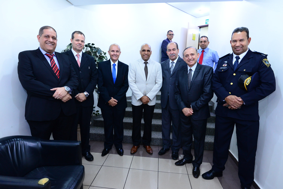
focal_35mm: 20
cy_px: 94
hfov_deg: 84.0
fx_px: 157
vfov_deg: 62.0
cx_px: 142
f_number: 4.5
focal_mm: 20
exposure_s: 1/60
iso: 2500
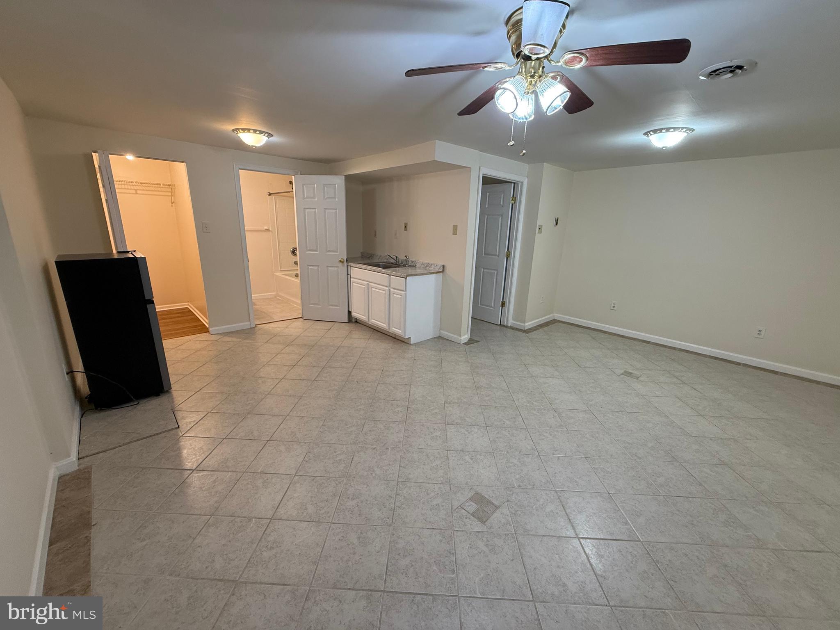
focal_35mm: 14
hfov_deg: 102.1
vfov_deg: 85.7
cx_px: 420
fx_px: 340
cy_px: 315
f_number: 2.2
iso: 200
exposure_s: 1/60
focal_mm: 2.22
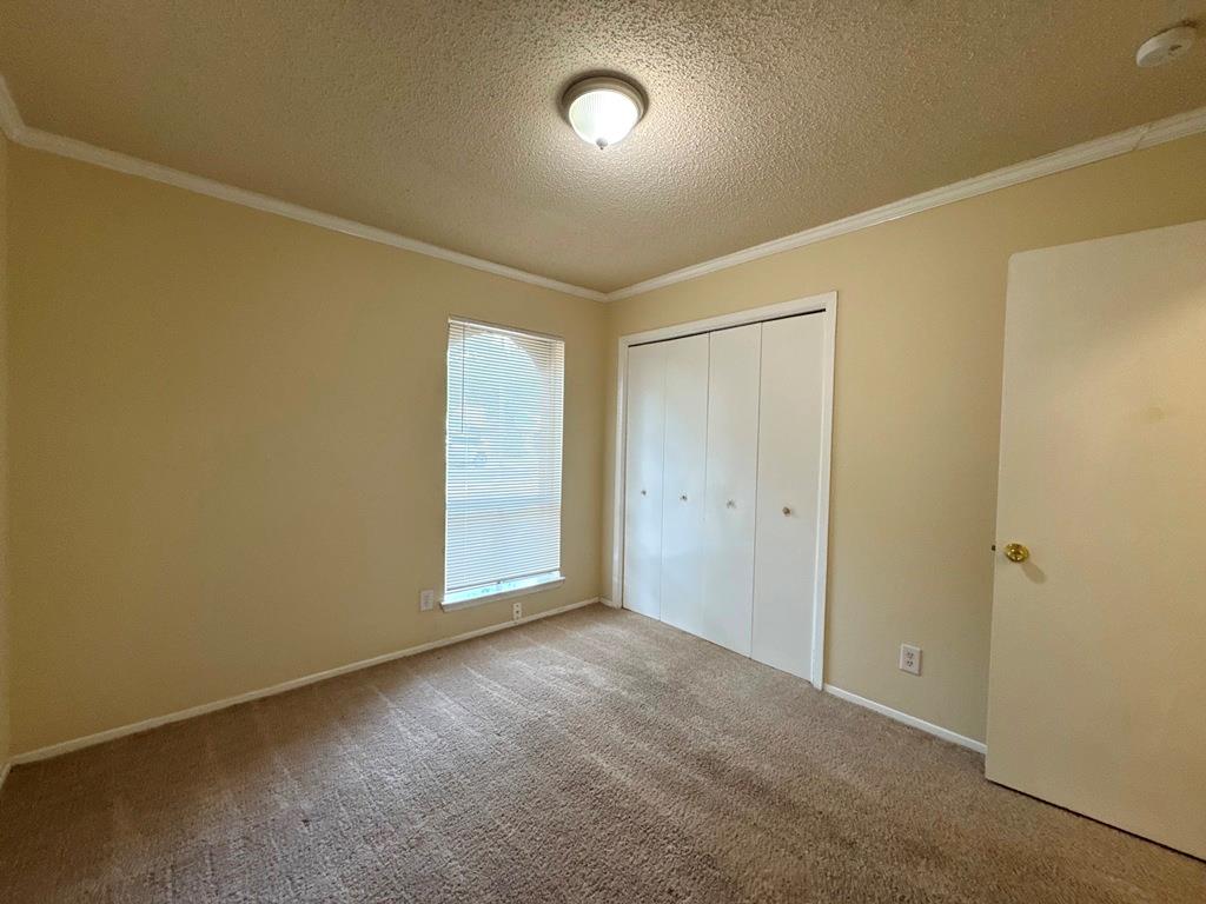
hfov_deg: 102.1
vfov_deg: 85.7
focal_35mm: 14
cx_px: 603
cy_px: 452
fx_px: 488
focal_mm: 2.22
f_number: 2.2
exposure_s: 1/120
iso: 320
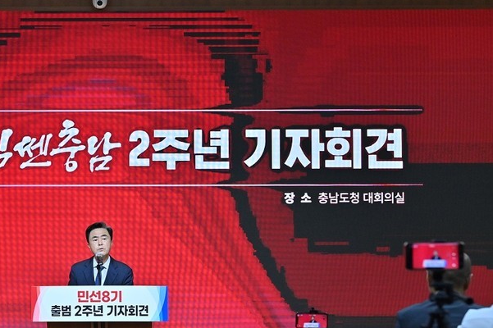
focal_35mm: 163
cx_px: 103
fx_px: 2231
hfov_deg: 12.6
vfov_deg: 8.4
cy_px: 237
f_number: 6.3
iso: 2500
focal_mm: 102
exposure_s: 1/320
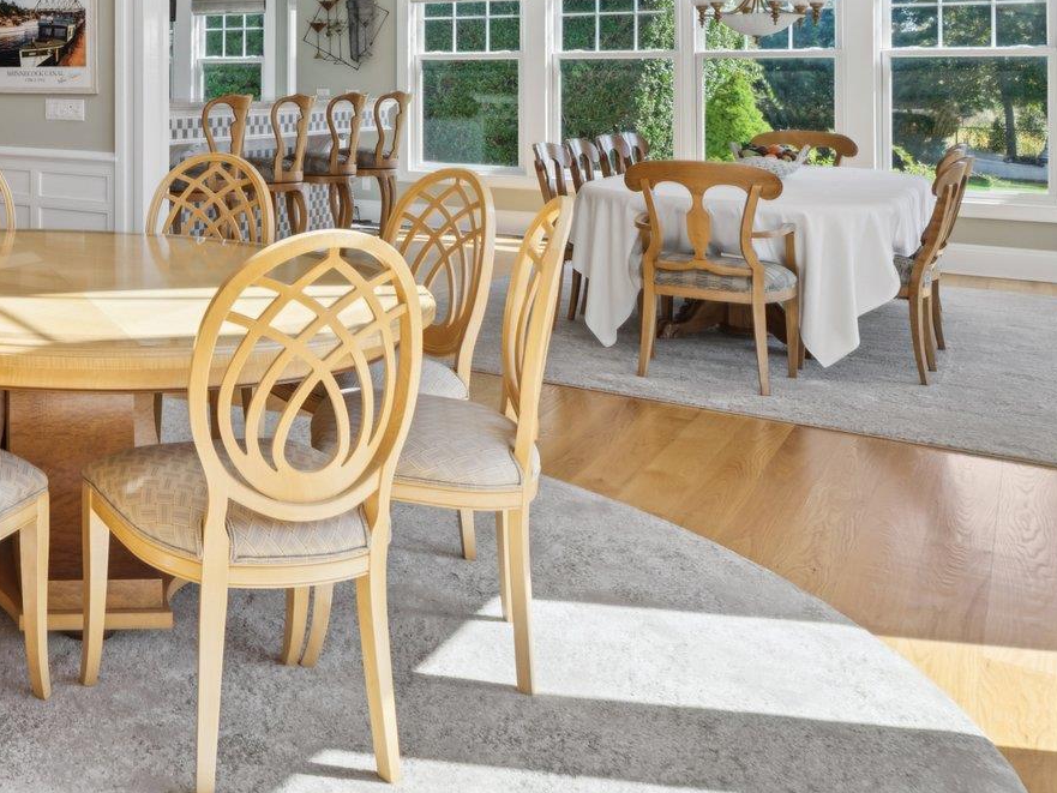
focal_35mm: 38
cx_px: -138
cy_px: 77
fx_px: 1160
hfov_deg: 39.1
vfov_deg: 35.5
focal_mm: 17
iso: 125
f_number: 8
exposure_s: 1/80
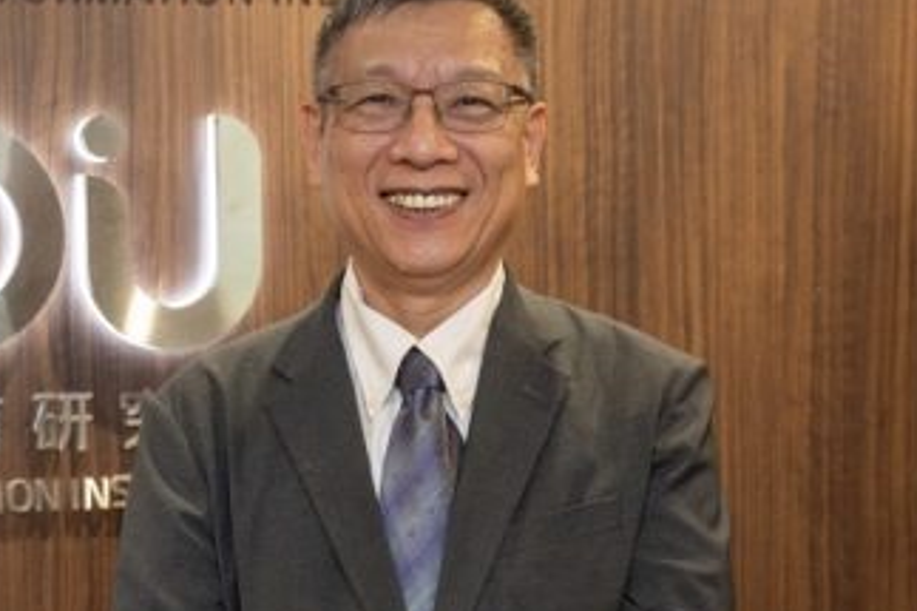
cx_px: 185
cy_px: 499
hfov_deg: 21.4
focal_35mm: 94
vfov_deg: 14.4
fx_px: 2393
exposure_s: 1/90
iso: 640
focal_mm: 38
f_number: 4
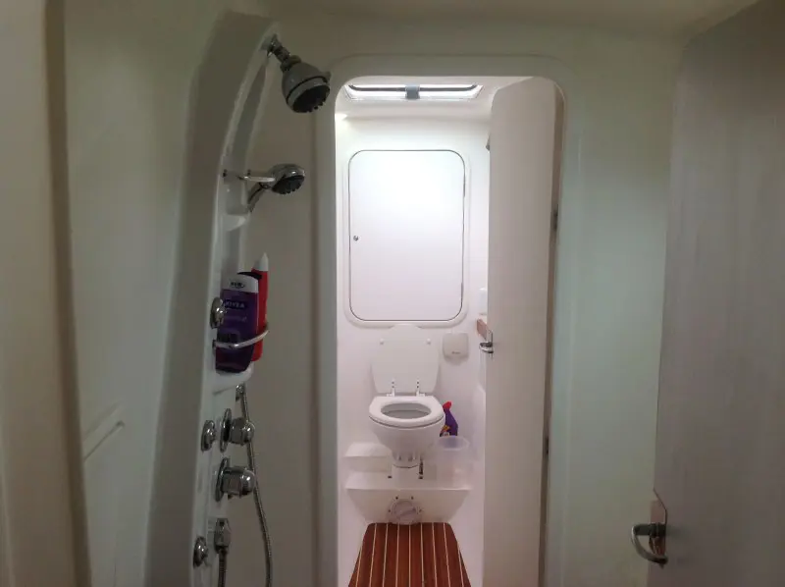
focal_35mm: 35
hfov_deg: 52.7
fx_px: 793
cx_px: 392
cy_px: 294
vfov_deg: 40.6
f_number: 2.4
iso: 80
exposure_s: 1/141
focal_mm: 4.28
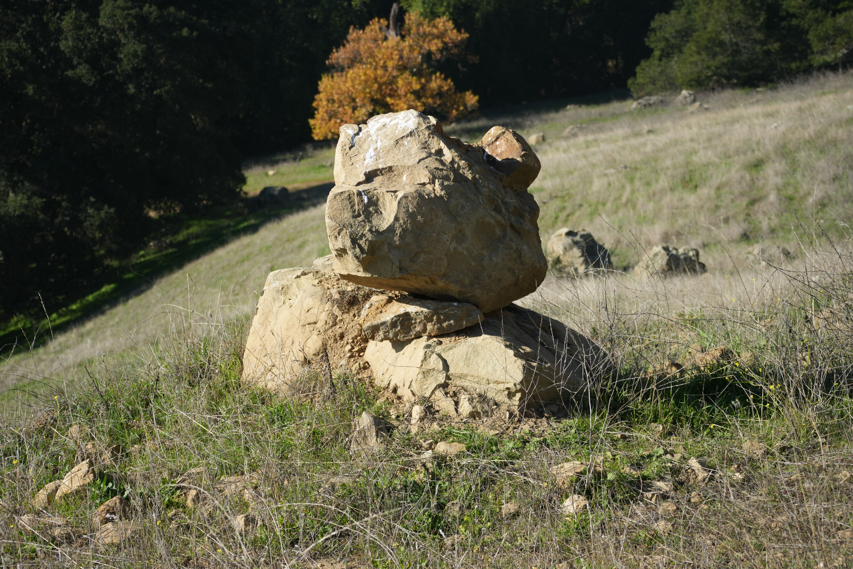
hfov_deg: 24.8
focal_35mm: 82
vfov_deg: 16.7
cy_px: 284
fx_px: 1943
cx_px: 426
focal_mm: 82
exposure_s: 1/1250
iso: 400
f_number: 6.3
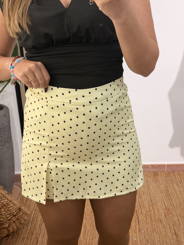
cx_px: 92
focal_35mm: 48
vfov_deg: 39.7
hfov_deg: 30.3
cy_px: 122
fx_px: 340
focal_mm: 6.76
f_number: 1.78
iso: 50
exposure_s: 1/100
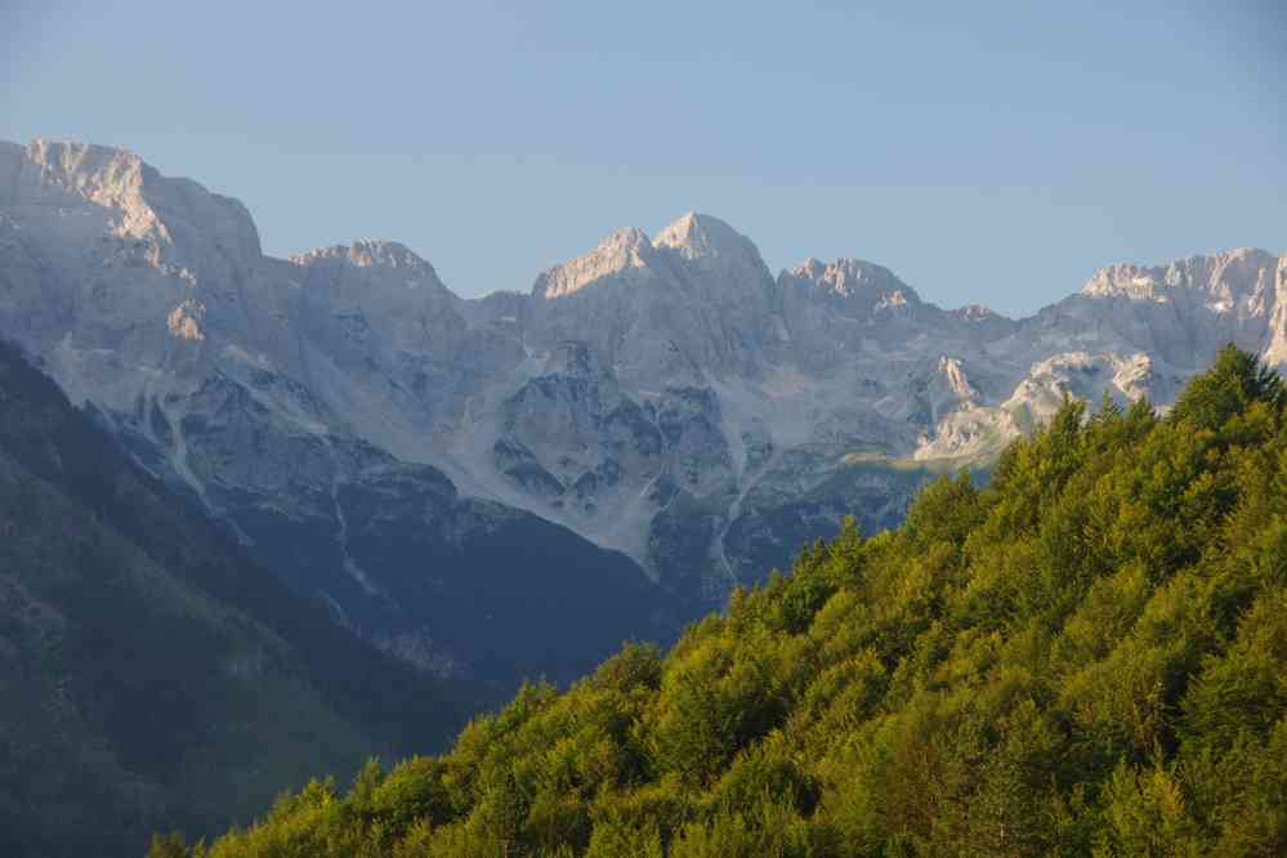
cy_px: 429
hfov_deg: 23.4
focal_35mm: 87
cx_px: 644
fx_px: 3110
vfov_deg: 15.7
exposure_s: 1/100
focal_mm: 57.5
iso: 400
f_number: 8
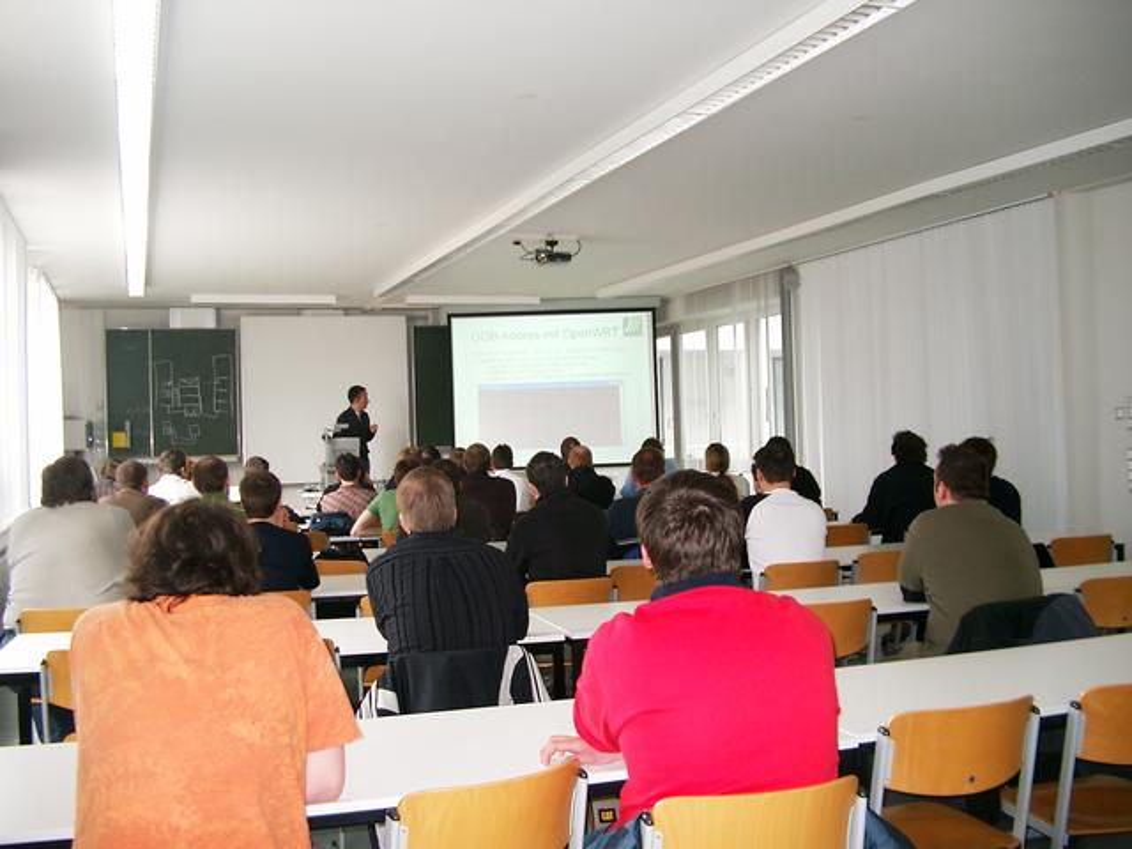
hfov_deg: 50.1
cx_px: 566
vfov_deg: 38.7
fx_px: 1210
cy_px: 424
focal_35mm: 37
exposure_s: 1/60
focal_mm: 7.6
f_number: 2.6
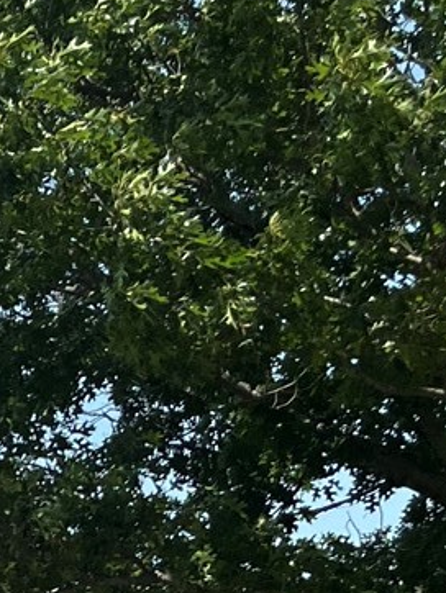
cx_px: -476
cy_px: 1075
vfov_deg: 12.3
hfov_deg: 9.4
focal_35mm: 147
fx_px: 2522
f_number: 1.6
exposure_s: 1/3049
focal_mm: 5.1
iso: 50
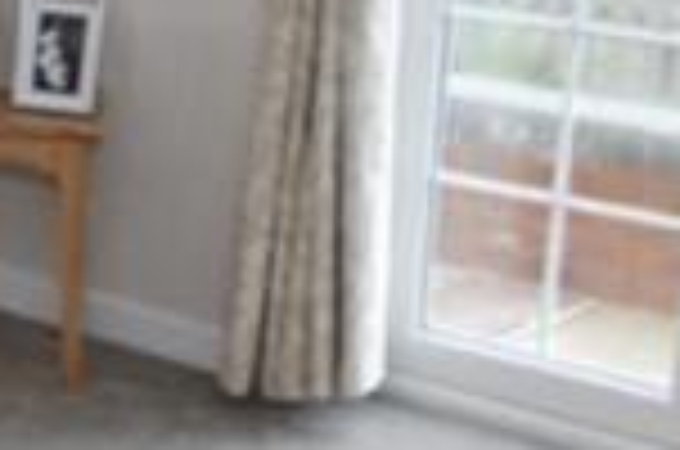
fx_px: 1923
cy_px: 238
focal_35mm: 102
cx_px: -77
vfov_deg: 13.4
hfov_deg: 19.2
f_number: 3.5
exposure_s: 1/250
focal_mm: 10
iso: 450
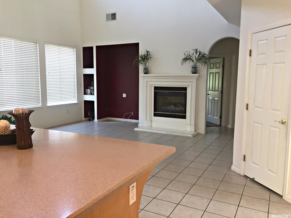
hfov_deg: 61.7
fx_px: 244
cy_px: 109
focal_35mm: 29
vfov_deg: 48.2
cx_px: 146
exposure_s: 1/30
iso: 100
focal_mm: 4.15
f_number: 2.2
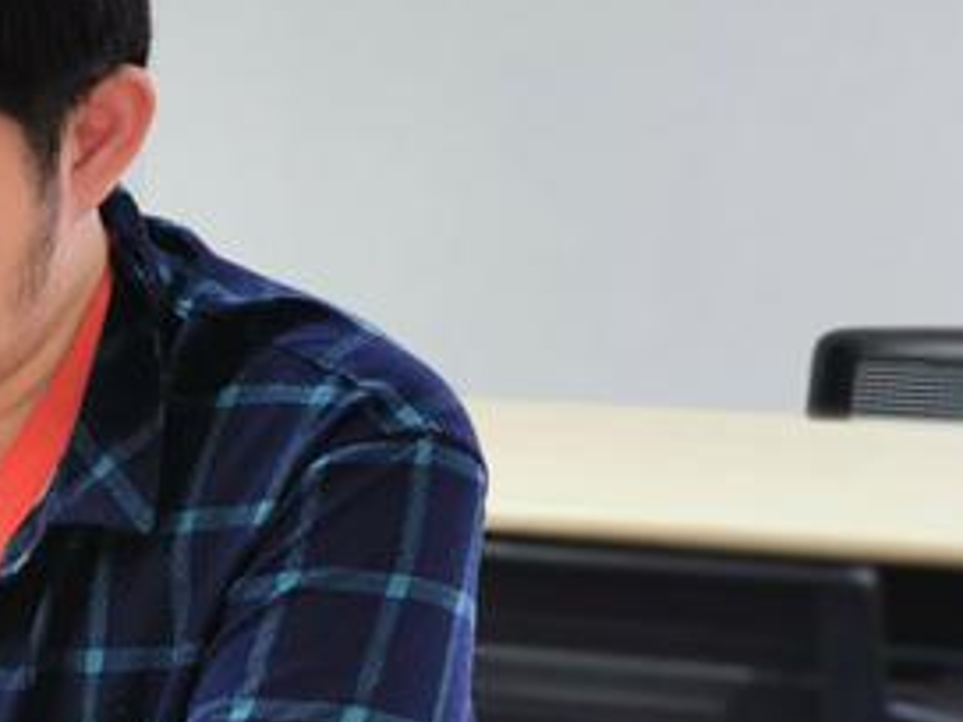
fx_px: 3255
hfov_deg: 16.3
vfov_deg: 12.6
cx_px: -106
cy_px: 504
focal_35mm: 117
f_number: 1.6
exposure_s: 1/50
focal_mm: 5.56
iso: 100
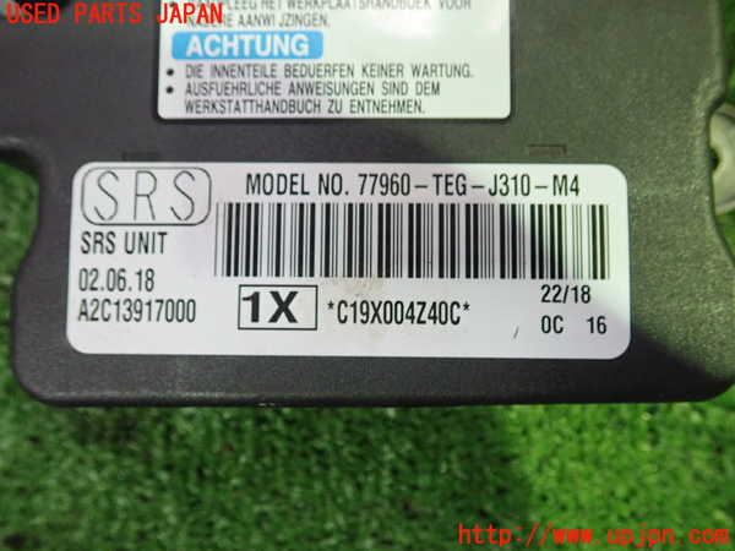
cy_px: 276
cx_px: 368
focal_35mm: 30
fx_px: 637
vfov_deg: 46.8
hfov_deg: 60.0
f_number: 2.3
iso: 800
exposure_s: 1/60
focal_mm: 5.5
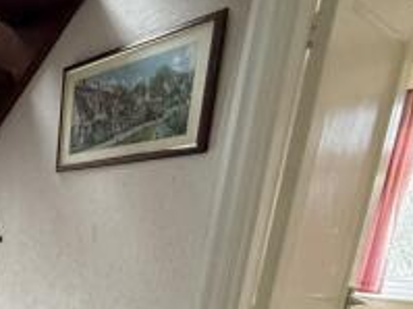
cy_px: 347
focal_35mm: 41
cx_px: -169
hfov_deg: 30.9
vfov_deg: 30.9
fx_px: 489
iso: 400
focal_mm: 2.22
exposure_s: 1/100
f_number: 2.2
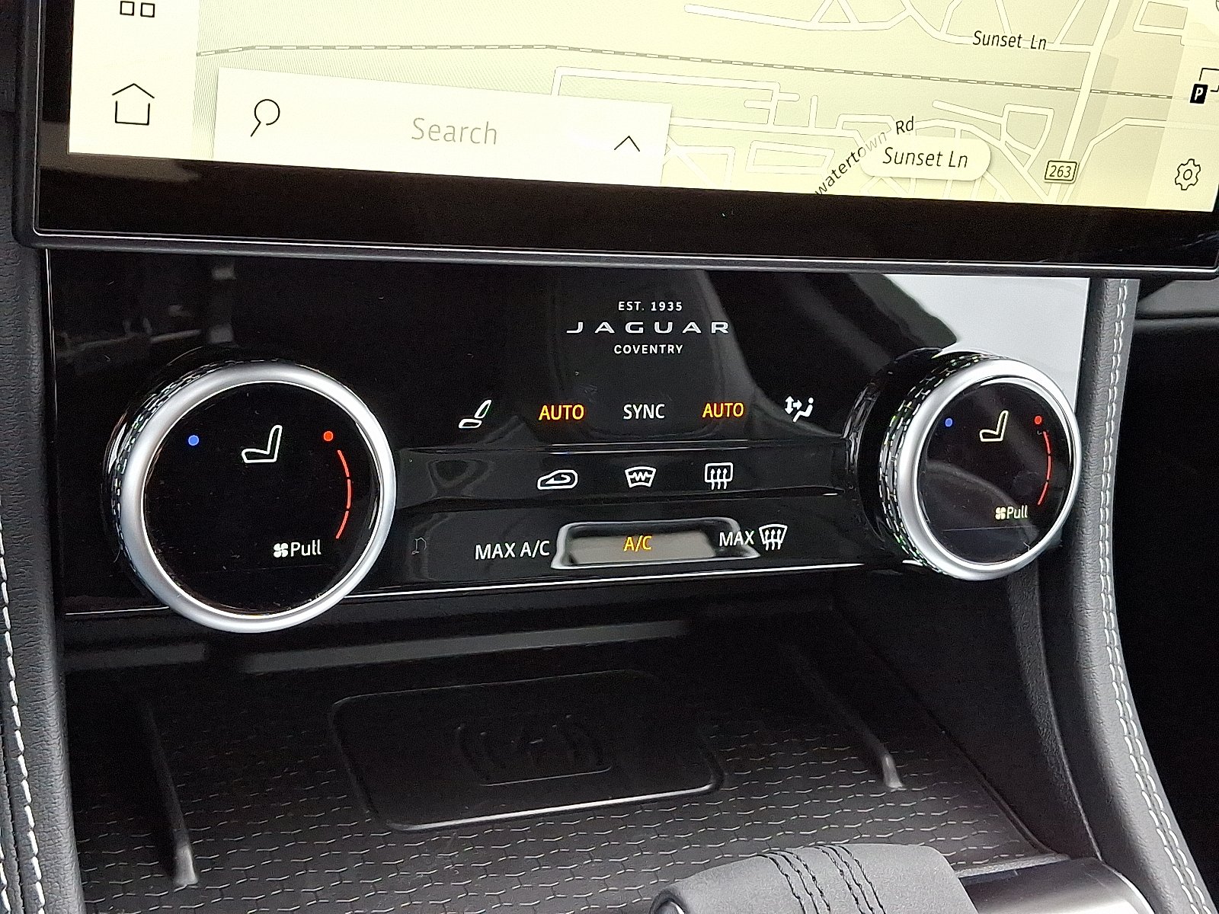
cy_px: 457
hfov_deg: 69.4
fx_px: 880
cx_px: 610
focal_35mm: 25
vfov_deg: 54.9
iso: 62
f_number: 1.8
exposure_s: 1/120
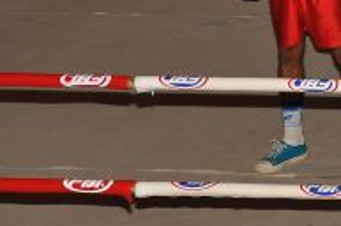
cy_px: -117
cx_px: 447
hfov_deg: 5.9
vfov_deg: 3.9
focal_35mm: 350
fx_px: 3306
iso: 200
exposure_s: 1/60
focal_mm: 75
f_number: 5.6
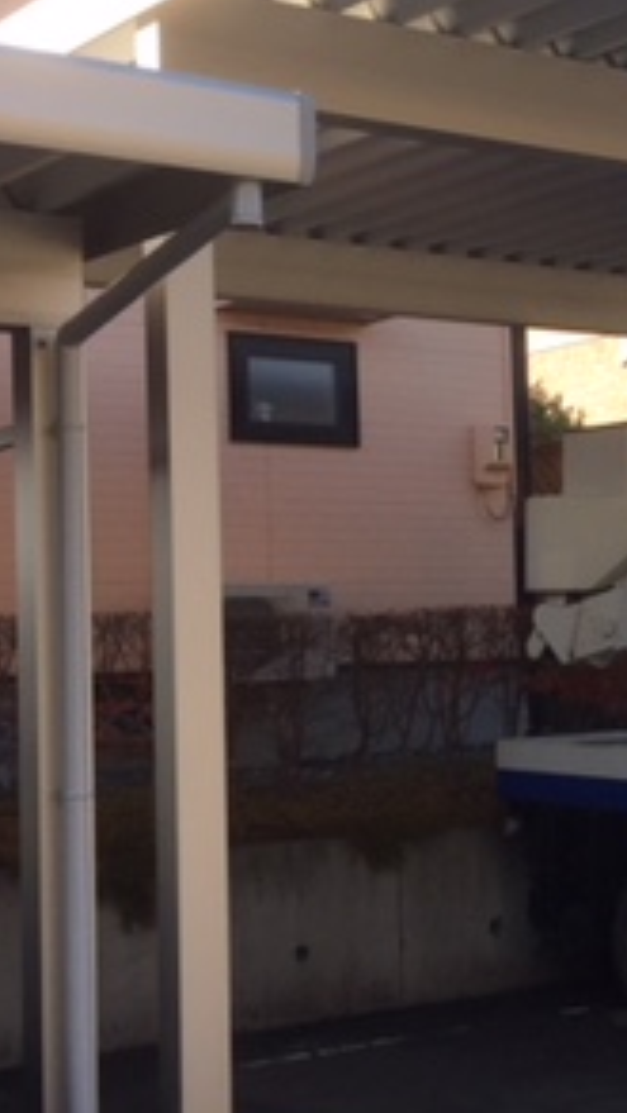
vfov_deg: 30.6
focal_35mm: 69
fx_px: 2038
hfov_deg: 16.6
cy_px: 543
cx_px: 802
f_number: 2.2
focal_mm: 4.15
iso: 32
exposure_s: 1/608
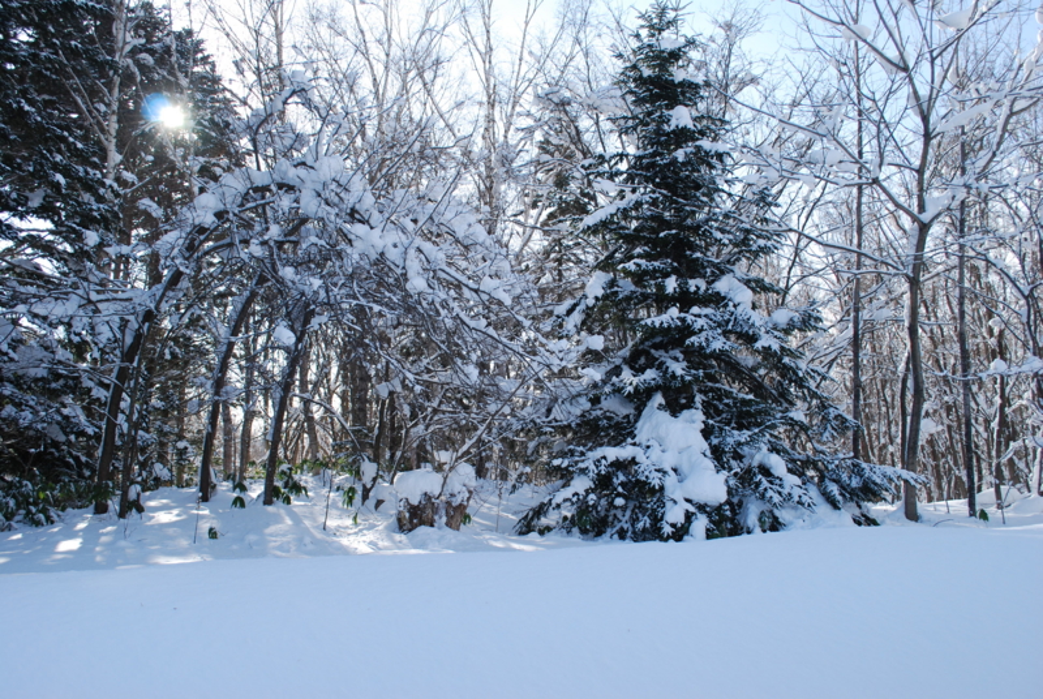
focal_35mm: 33
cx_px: 522
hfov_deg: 57.2
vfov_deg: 40.1
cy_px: 350
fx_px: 957
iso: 100
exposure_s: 1/200
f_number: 7.1
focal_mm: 22
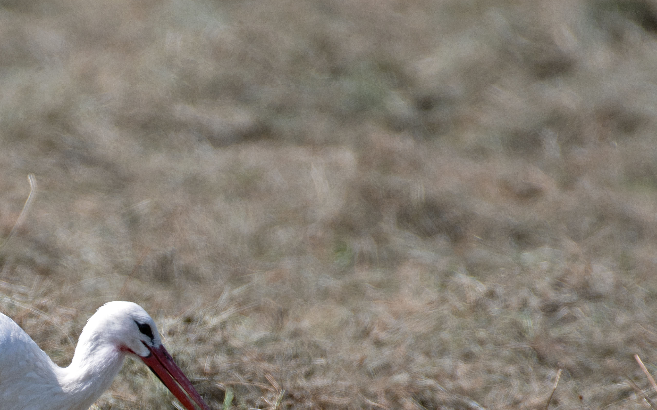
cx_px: 57
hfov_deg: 1.3
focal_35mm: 1572
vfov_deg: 0.8
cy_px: 448
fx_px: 28146
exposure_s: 1/640
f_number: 6.3
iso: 125
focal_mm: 500
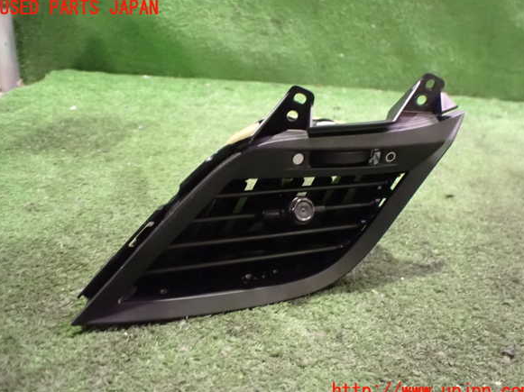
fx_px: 469
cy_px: 200
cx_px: 265
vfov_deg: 45.4
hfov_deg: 58.4
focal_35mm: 31
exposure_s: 1/20
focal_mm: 5.4
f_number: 2.3
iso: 1600
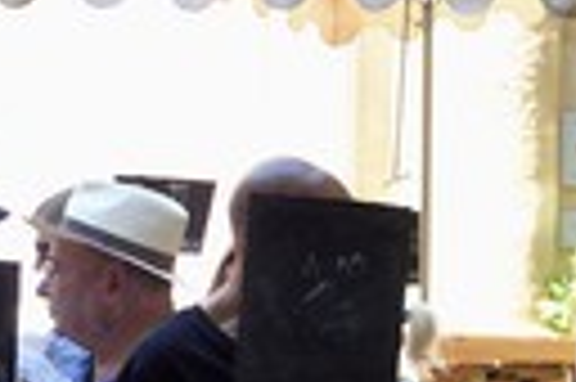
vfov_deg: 7.0
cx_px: 909
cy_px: 193
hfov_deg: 10.1
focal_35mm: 197
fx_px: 3148
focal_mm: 60
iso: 200
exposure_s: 1/100
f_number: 6.3
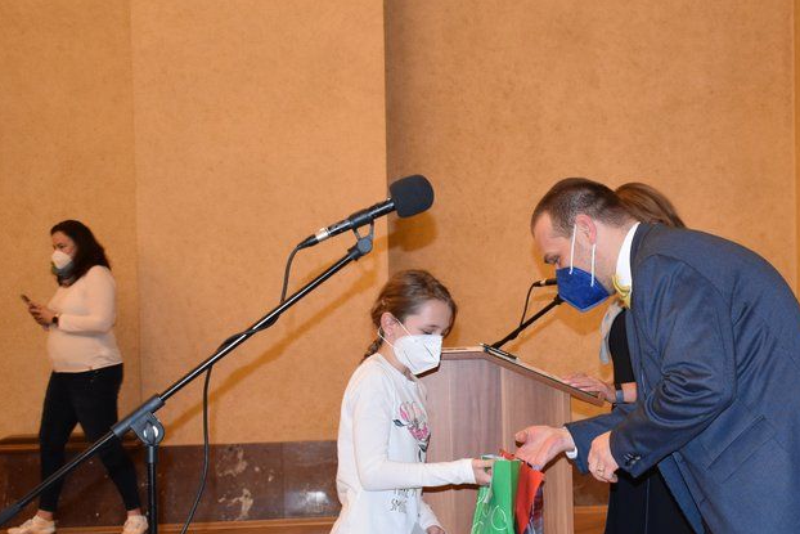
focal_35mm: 75
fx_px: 1663
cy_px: 356
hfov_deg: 26.6
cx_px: 634
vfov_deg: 18.2
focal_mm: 31
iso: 1250
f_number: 4.2
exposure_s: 1/60
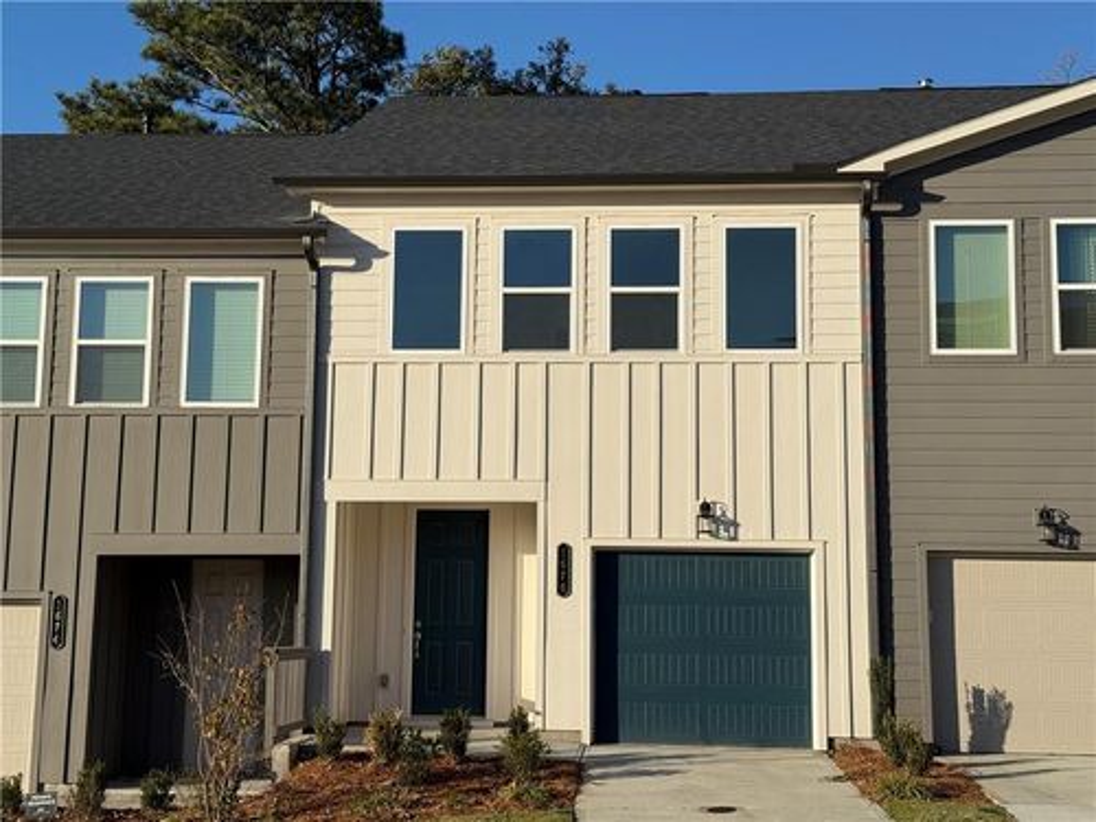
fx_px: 1520
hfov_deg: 39.7
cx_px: 548
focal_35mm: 48
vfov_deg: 30.3
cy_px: 411
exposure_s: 1/6536
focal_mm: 6.76
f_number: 1.78
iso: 64
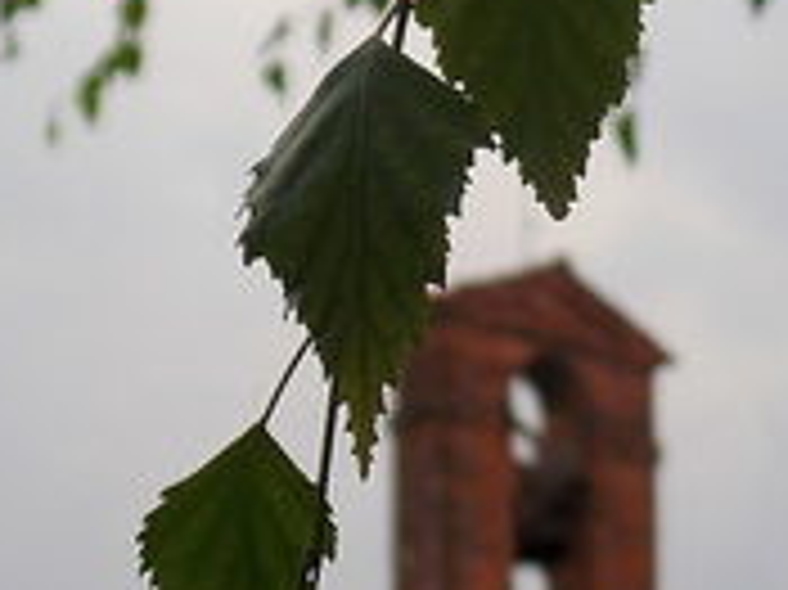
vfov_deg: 6.7
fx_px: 5005
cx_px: 504
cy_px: 81
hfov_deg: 9.0
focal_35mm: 220
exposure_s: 1/45
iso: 100
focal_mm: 11.4
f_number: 3.6
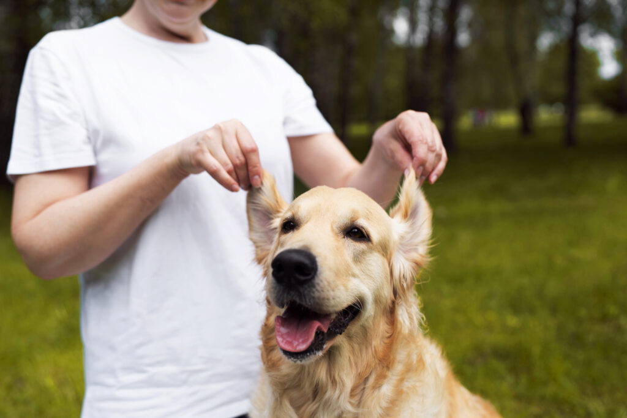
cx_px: 314
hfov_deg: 54.4
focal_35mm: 35
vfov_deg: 37.9
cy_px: 209
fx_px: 610
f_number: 2.2
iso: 125
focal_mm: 35
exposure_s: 1/640
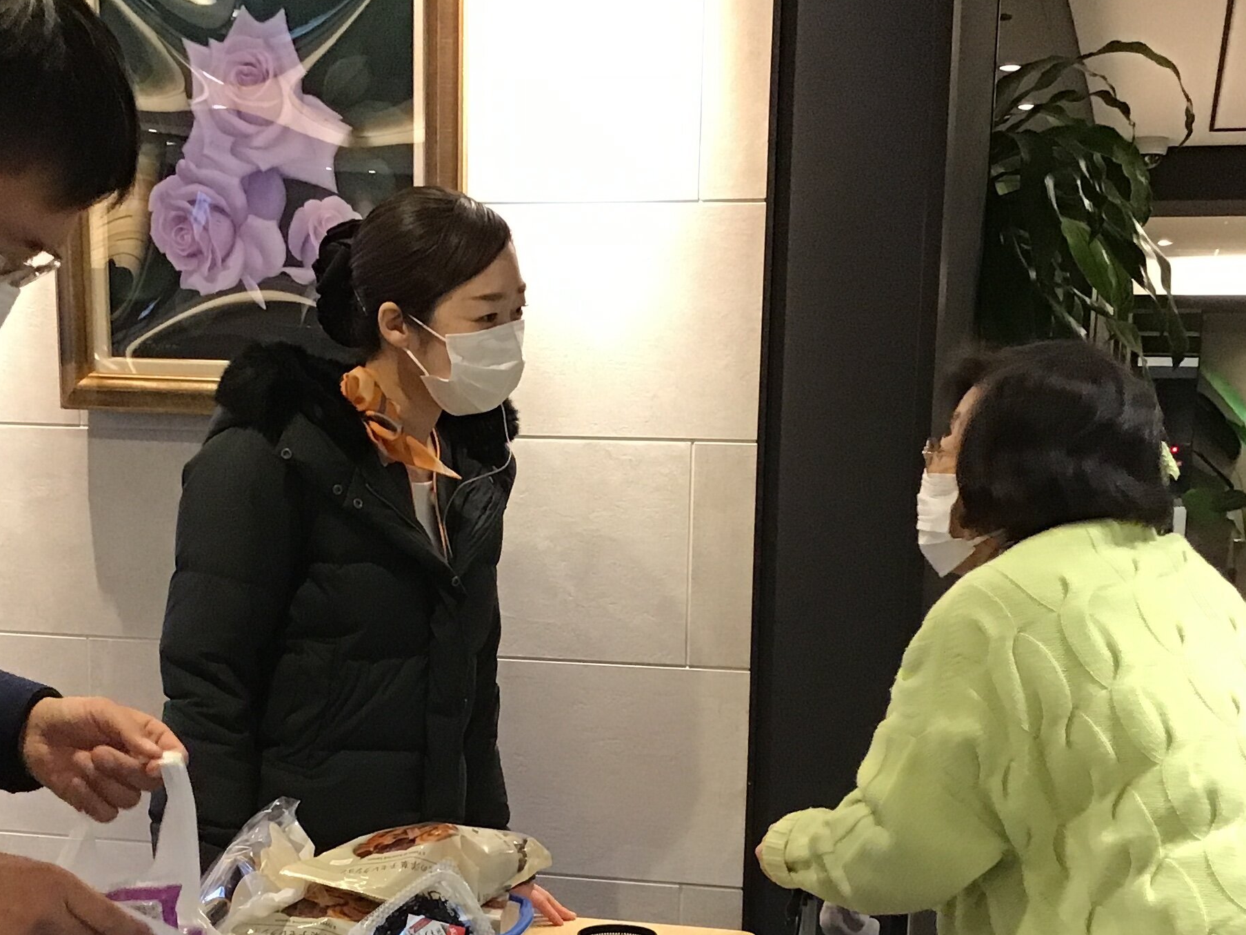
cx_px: 592
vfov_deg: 25.5
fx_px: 2016
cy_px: 791
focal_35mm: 56
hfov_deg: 34.3
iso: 160
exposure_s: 1/30
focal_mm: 3.3
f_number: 2.4
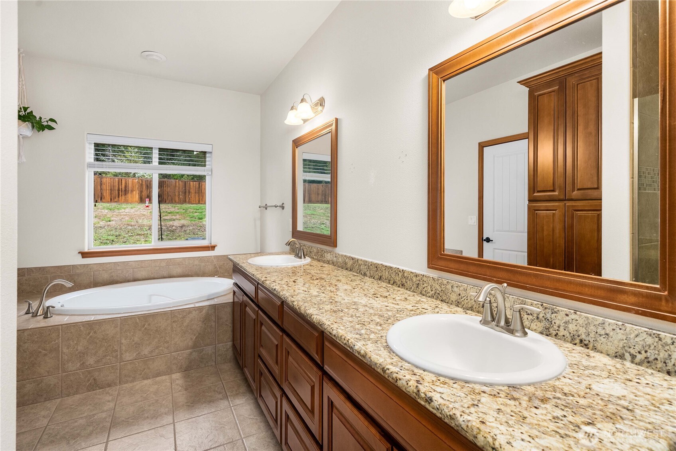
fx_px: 301
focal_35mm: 16
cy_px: 226
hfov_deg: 96.7
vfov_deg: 73.8
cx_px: 338
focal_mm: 16
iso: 200
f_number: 7.1
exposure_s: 1/60
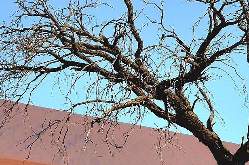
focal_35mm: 497
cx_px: 228
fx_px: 3433
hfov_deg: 4.2
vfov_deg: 2.8
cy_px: 187
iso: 200
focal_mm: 85
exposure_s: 1/200
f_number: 9
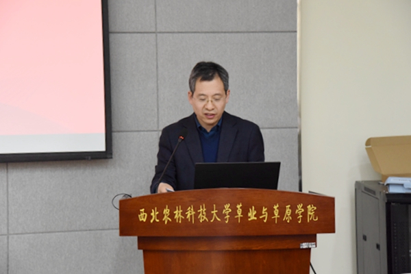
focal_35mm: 78
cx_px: 206
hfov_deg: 26.0
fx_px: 890
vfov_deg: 17.5
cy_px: 137
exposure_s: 1/125
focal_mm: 78
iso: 3200
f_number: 5.6
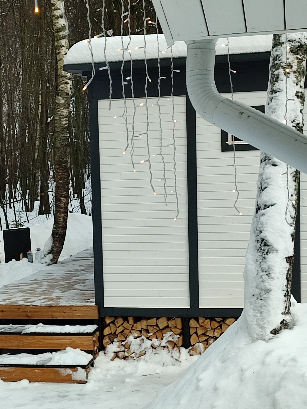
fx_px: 437
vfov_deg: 49.7
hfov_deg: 38.2
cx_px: 101
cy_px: 253
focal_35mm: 37
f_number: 1.89
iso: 58
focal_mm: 5.89
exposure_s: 1/50
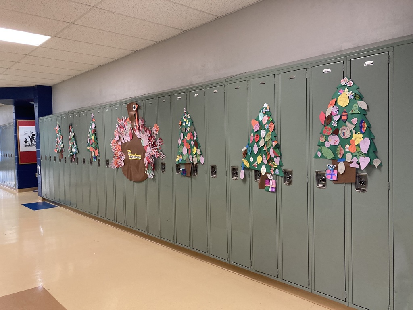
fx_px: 334
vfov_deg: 49.7
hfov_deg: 63.4
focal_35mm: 28
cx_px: 206
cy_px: 155
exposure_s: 1/60
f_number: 1.8
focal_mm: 3.99
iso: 200
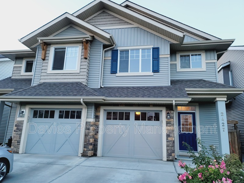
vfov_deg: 54.9
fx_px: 176
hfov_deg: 69.4
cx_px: 122
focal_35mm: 25
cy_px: 92
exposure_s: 1/60
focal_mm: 7
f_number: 1.8
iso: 25
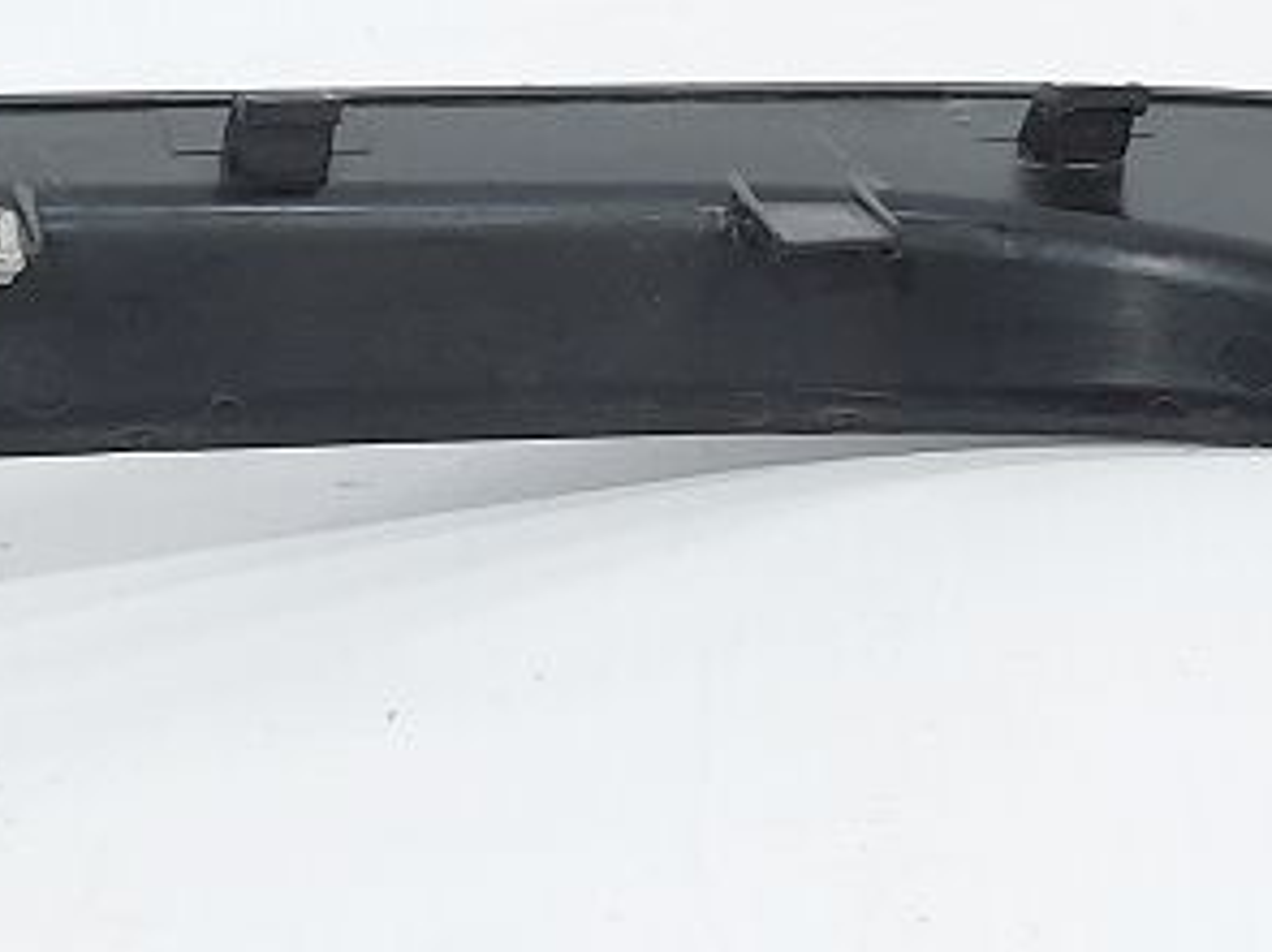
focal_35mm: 113
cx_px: 718
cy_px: 233
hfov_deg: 17.4
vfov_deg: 13.1
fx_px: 4151
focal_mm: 5.23
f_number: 1.8
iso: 64
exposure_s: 1/50
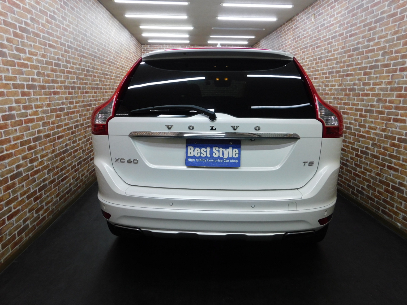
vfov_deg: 56.8
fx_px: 282
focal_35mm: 24
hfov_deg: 71.6
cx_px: 212
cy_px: 148
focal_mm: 4
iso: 160
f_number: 3
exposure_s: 1/30
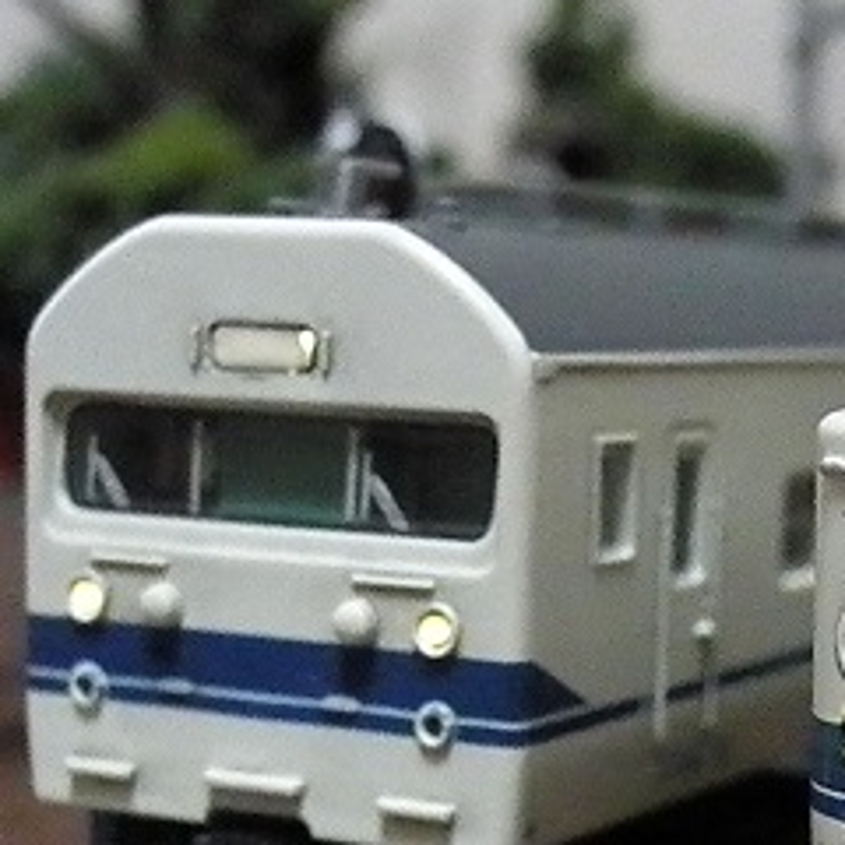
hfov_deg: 18.2
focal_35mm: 93
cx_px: 871
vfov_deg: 18.6
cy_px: 586
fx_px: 2568
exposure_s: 1/125
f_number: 3.9
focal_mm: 7.3
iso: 3200
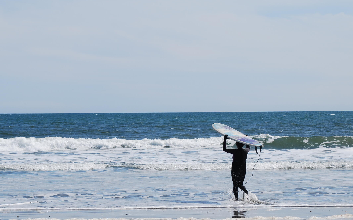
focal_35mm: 166
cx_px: 187
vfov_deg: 7.9
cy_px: 146
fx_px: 1597
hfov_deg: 12.6
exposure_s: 1/640
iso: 100
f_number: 6.3
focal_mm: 80
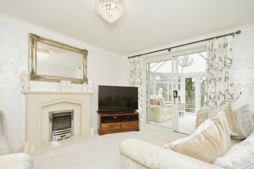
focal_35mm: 16
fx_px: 113
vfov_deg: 73.7
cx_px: 126
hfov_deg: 96.7
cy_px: 89
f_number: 8
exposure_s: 1/60
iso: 400
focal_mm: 10
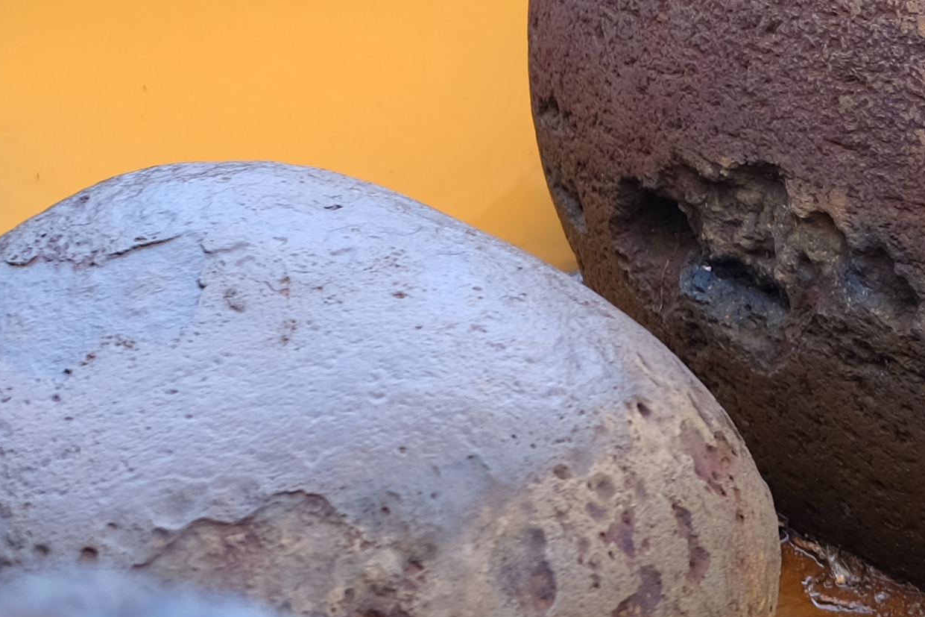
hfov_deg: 6.8
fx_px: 7604
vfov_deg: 4.6
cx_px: 1518
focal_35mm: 296
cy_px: 24
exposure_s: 1/125
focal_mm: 50
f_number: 3.2
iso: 200
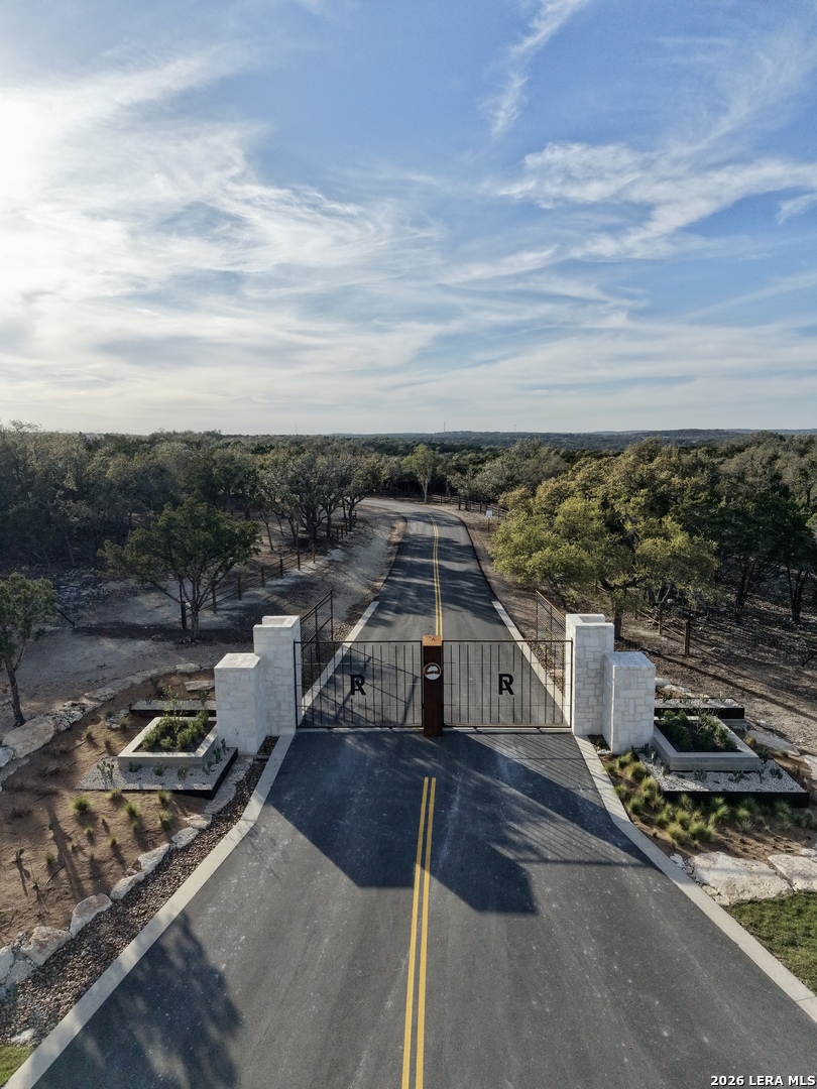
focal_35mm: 24
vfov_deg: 71.6
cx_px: 408
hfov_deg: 56.8
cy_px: 544
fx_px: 755
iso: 310
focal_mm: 8.67
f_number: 1.8
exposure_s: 1/6400
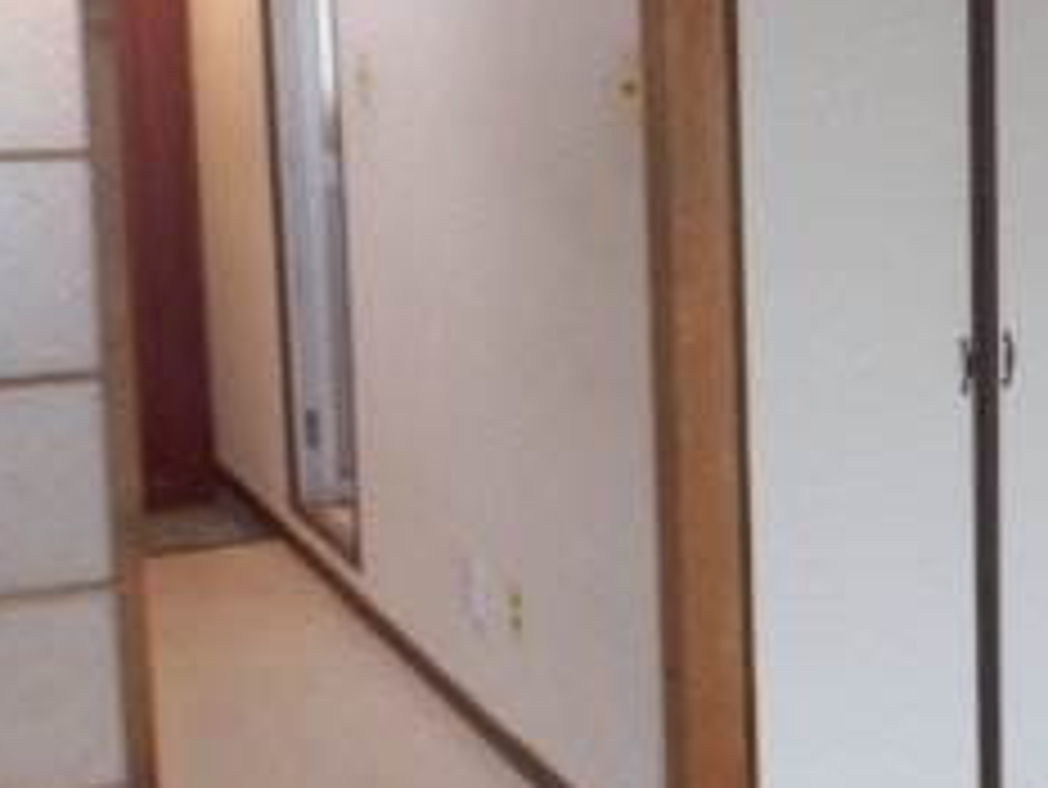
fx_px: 1999
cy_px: 306
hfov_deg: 27.8
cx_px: 1026
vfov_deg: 22.2
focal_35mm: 66
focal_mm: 4.2
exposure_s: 1/30
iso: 320
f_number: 3
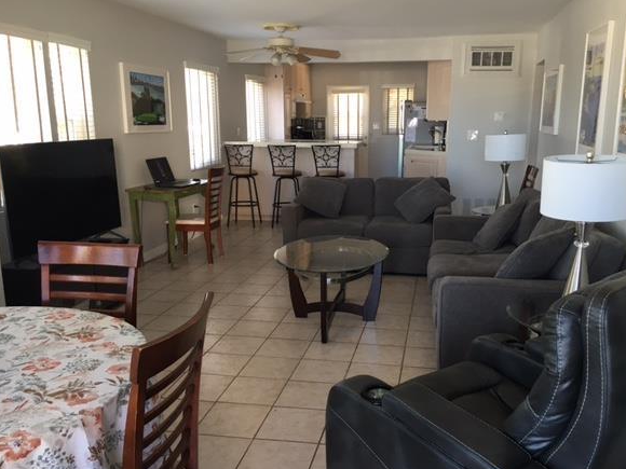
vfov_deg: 44.1
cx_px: 342
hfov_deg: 56.7
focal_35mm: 32
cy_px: 256
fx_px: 579
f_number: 2.2
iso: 64
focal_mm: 4.15
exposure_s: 1/30
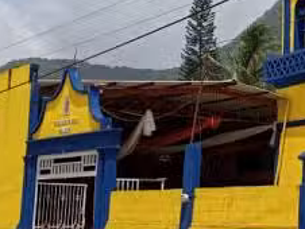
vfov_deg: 15.0
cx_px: 397
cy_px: 85
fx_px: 873
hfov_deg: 18.4
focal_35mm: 99
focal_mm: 3.44
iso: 110
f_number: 2
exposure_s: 1/1460
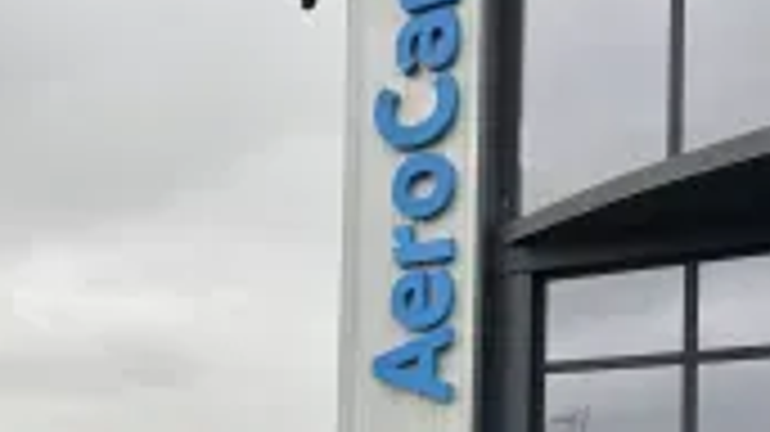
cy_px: 526
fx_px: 1122
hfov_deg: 35.0
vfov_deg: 20.3
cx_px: 32
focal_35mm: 55
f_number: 1.78
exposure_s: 1/671
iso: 80
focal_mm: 6.76
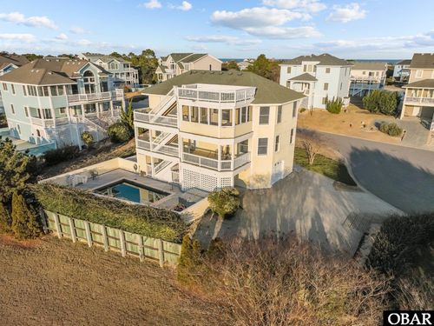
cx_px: 217
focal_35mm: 24
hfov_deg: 71.6
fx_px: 301
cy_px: 163
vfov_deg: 56.8
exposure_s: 1/8000
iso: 100
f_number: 2.8
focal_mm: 12.29
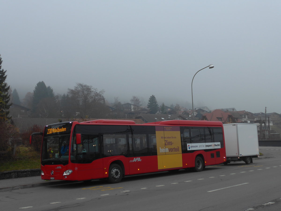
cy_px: 106
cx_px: 140
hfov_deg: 41.2
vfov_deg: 31.5
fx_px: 373
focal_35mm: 46
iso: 125
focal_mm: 9.5
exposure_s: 1/60
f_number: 3
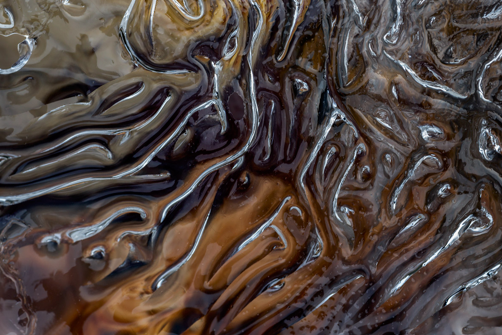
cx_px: 295
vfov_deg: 4.6
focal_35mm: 302
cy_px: 65
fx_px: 4213
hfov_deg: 6.8
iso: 250
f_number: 13
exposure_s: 1/40
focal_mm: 180
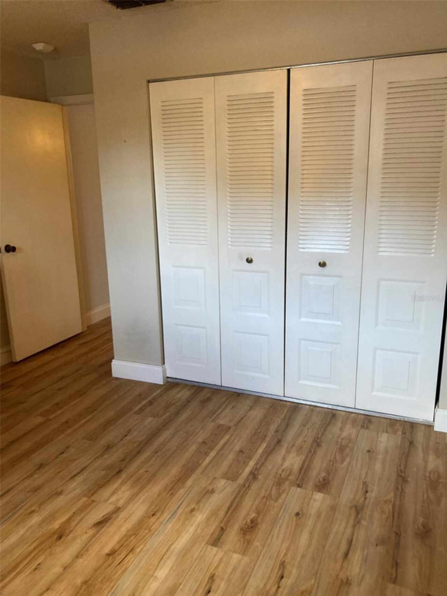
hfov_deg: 49.8
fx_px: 482
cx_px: 224
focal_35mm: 28
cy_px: 298
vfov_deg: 63.4
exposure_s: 1/60
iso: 160
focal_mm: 3.99
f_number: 1.8
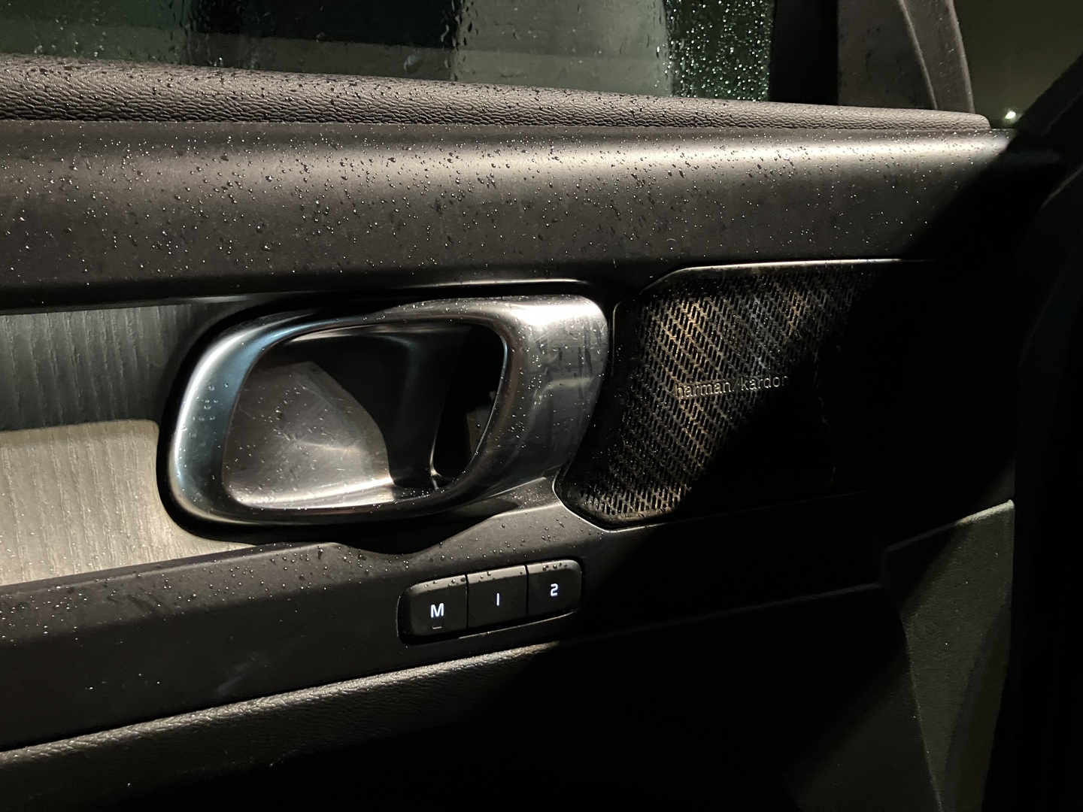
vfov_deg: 49.7
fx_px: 876
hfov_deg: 63.4
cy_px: 406
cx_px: 542
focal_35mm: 28
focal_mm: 3.99
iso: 640
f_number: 1.8
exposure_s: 1/17
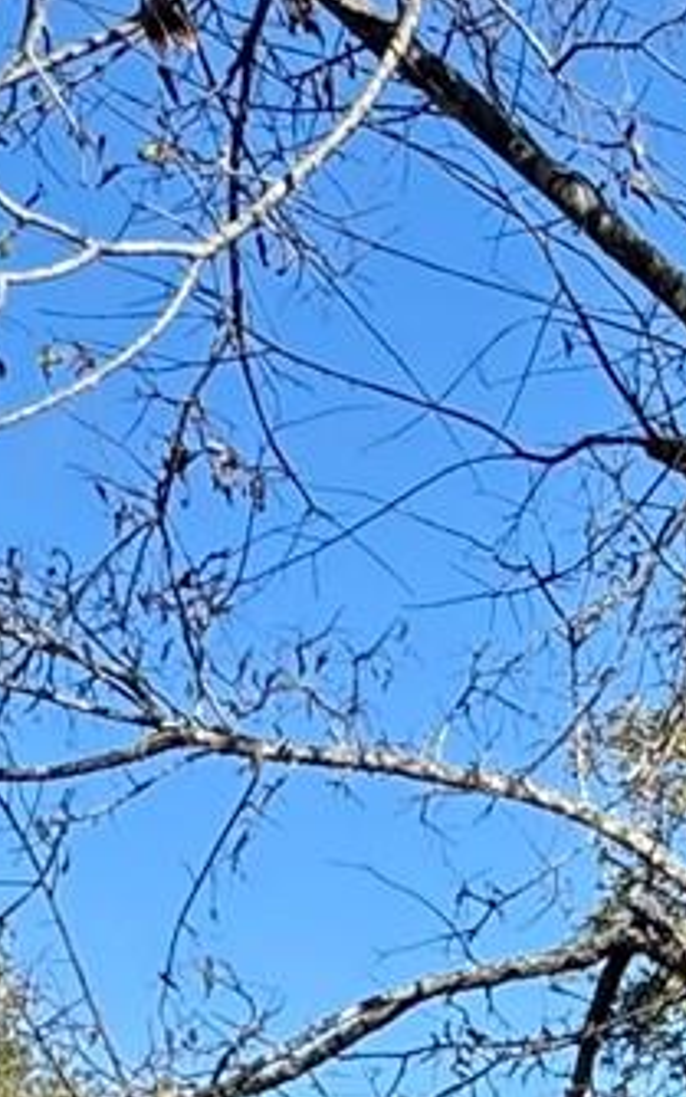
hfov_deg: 12.6
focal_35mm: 91
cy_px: 2023
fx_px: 2720
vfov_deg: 17.8
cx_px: 1365
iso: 50
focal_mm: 2.22
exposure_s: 1/868
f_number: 2.2
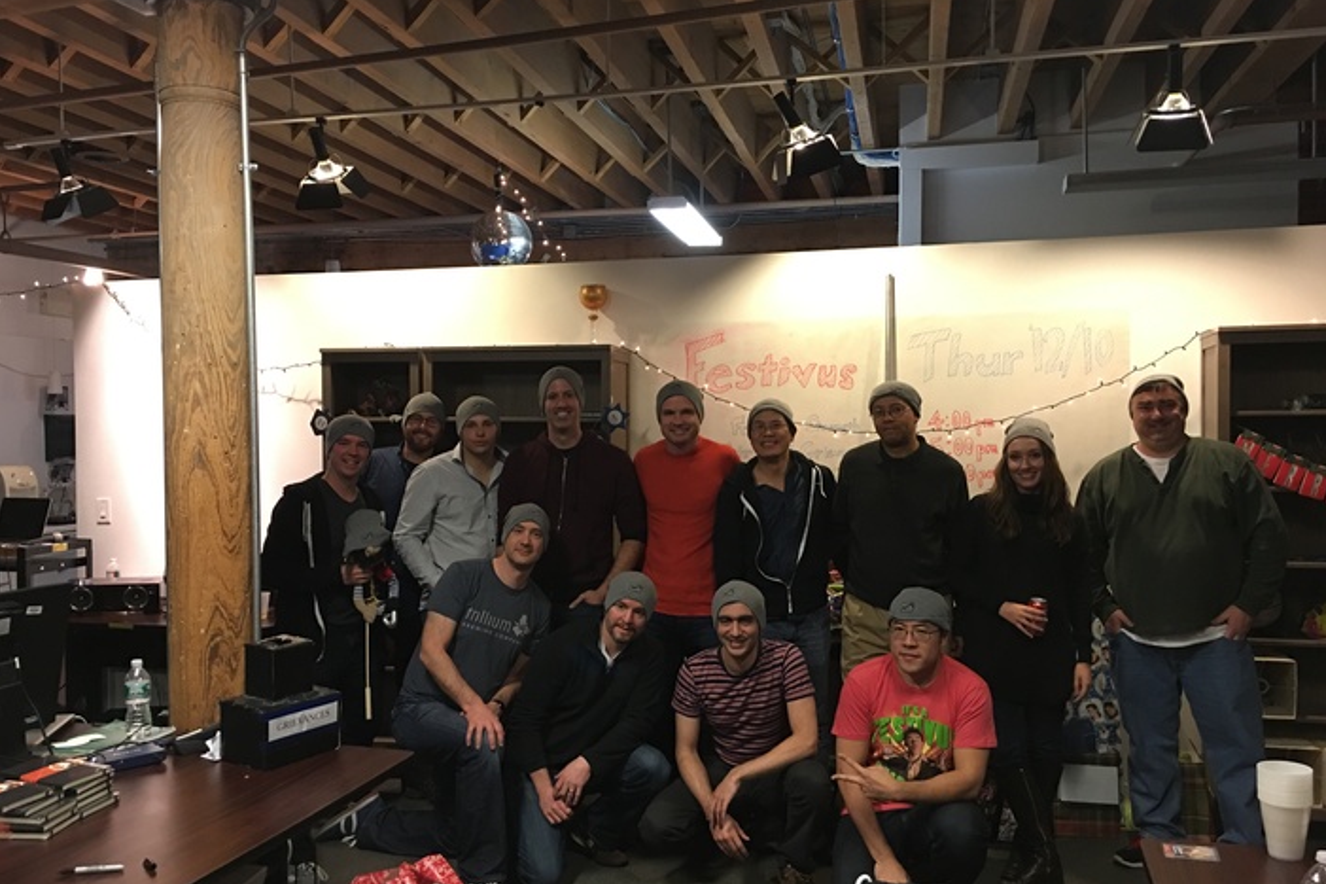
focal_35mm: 31
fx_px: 1141
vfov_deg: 42.3
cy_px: 460
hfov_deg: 60.3
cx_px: 649
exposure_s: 1/10
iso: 100
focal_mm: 4.15
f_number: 2.2
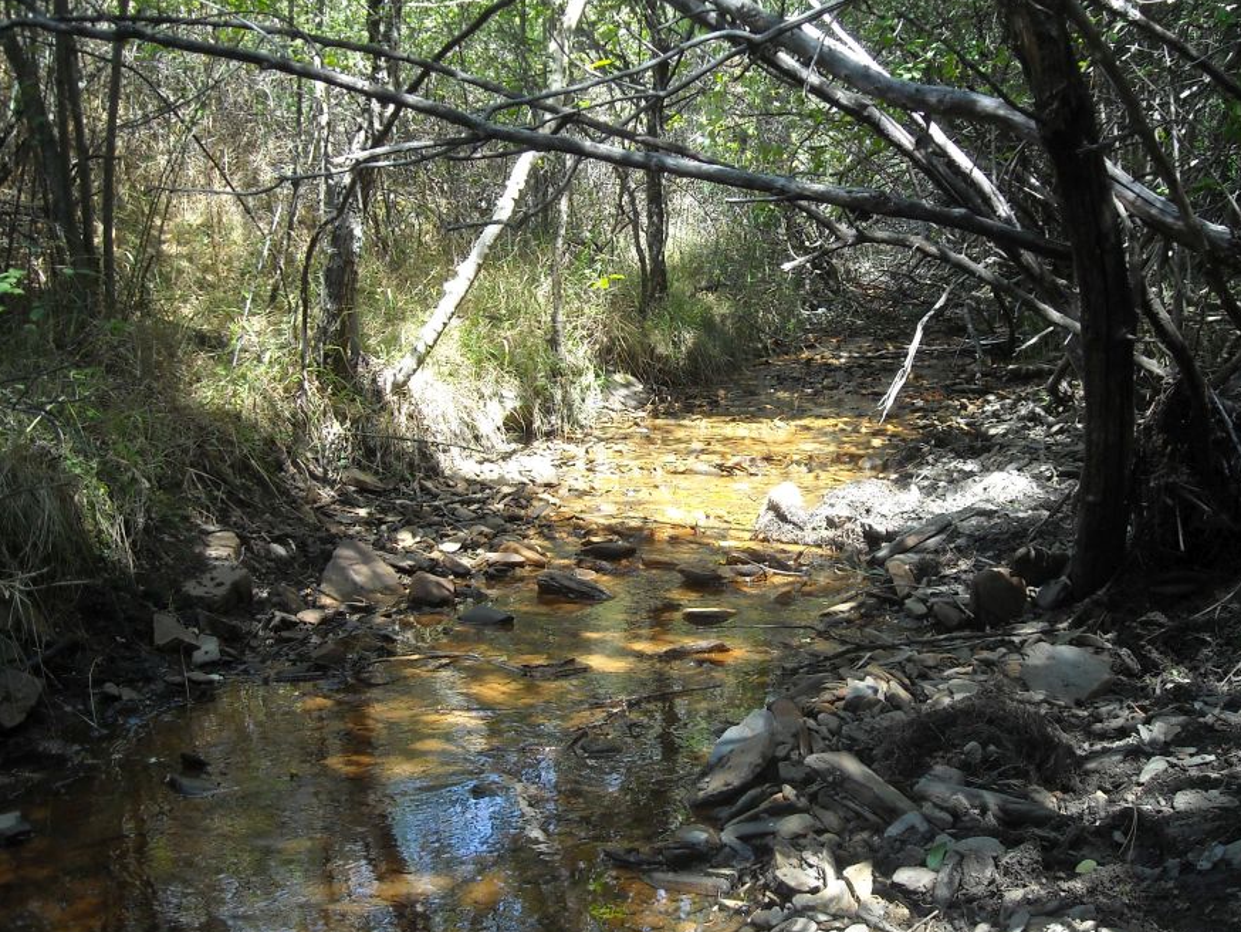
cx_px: 680
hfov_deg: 45.7
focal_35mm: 41
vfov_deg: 35.1
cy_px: 428
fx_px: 1470
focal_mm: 5.7
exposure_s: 1/88
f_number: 2.8
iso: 64
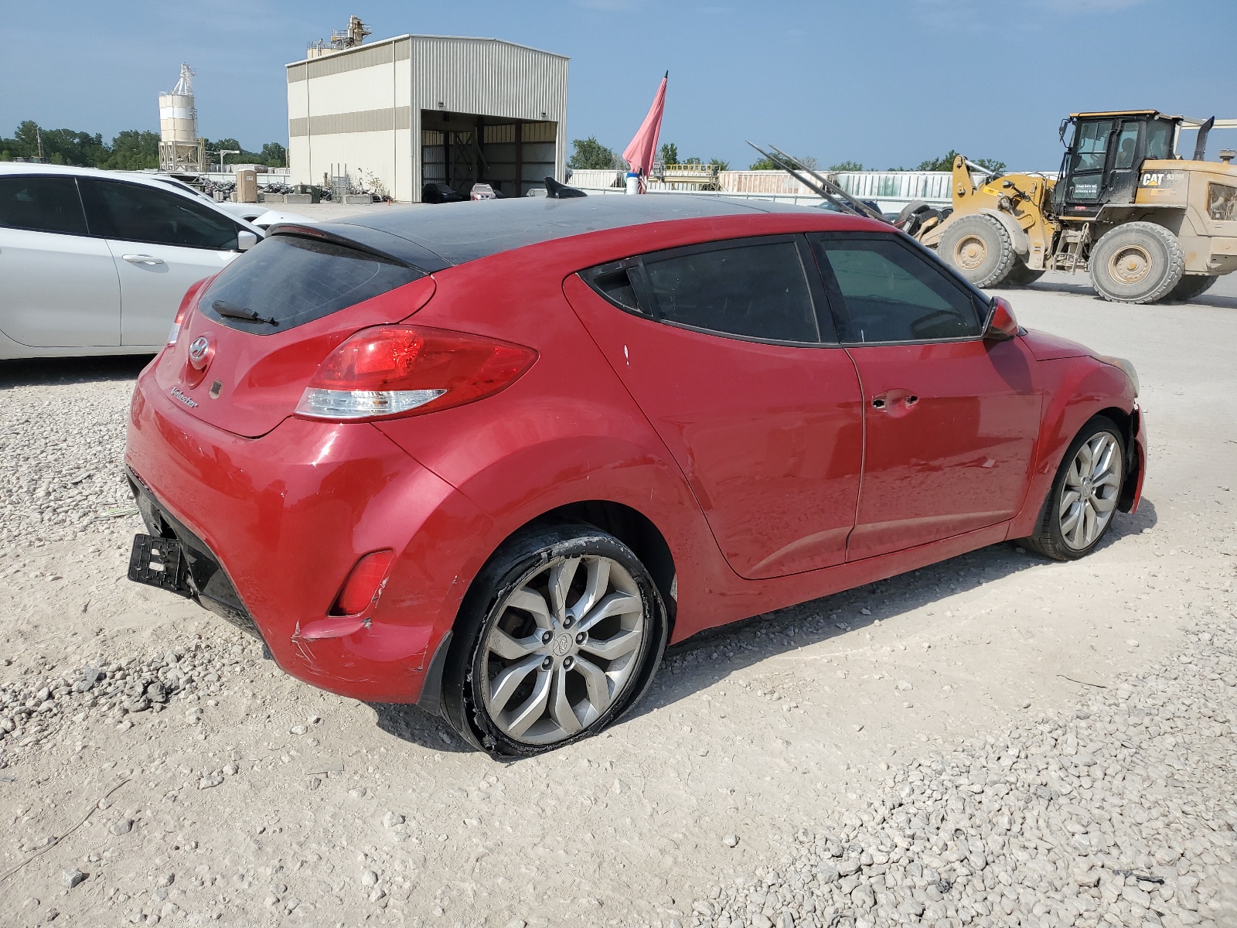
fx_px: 929
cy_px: 464
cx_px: 618
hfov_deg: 67.3
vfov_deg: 53.1
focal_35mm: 26
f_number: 1.5
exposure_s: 1/5000
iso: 50
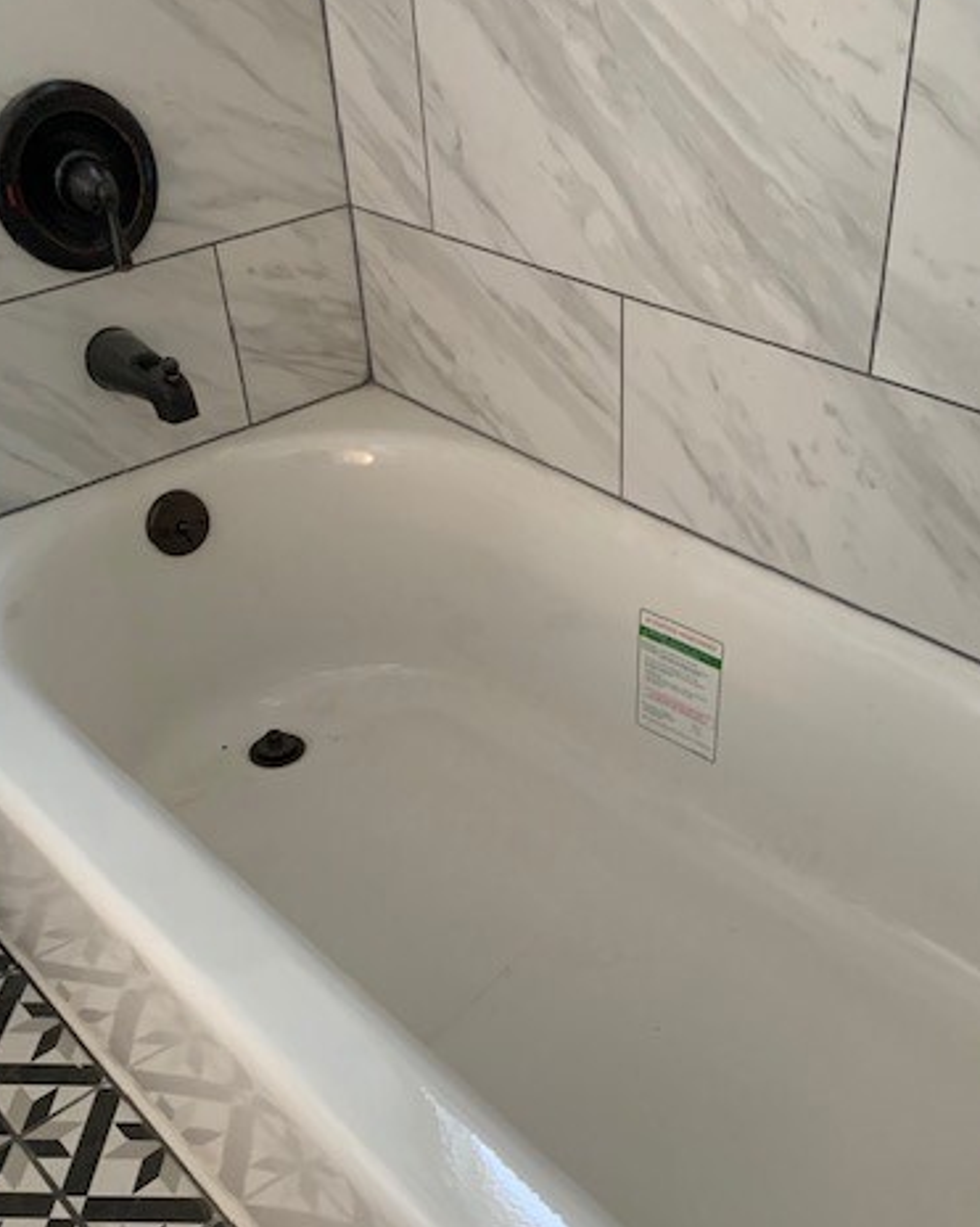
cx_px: 555
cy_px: 809
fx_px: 1269
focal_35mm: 35
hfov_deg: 42.1
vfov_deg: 50.7
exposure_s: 1/49
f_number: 1.8
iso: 400
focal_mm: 4.25
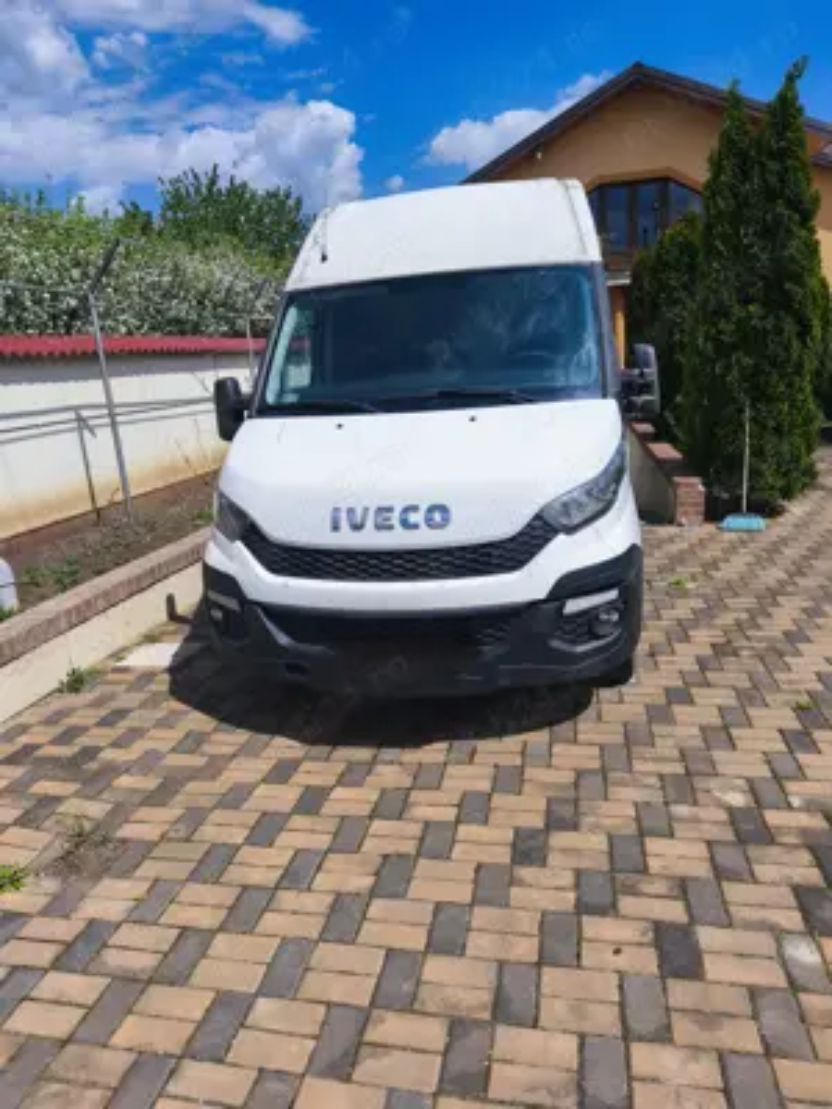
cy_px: 554
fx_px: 737
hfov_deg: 58.9
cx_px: 416
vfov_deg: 73.9
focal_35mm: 23
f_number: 1.65
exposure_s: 1/2422
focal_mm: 6.18
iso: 50
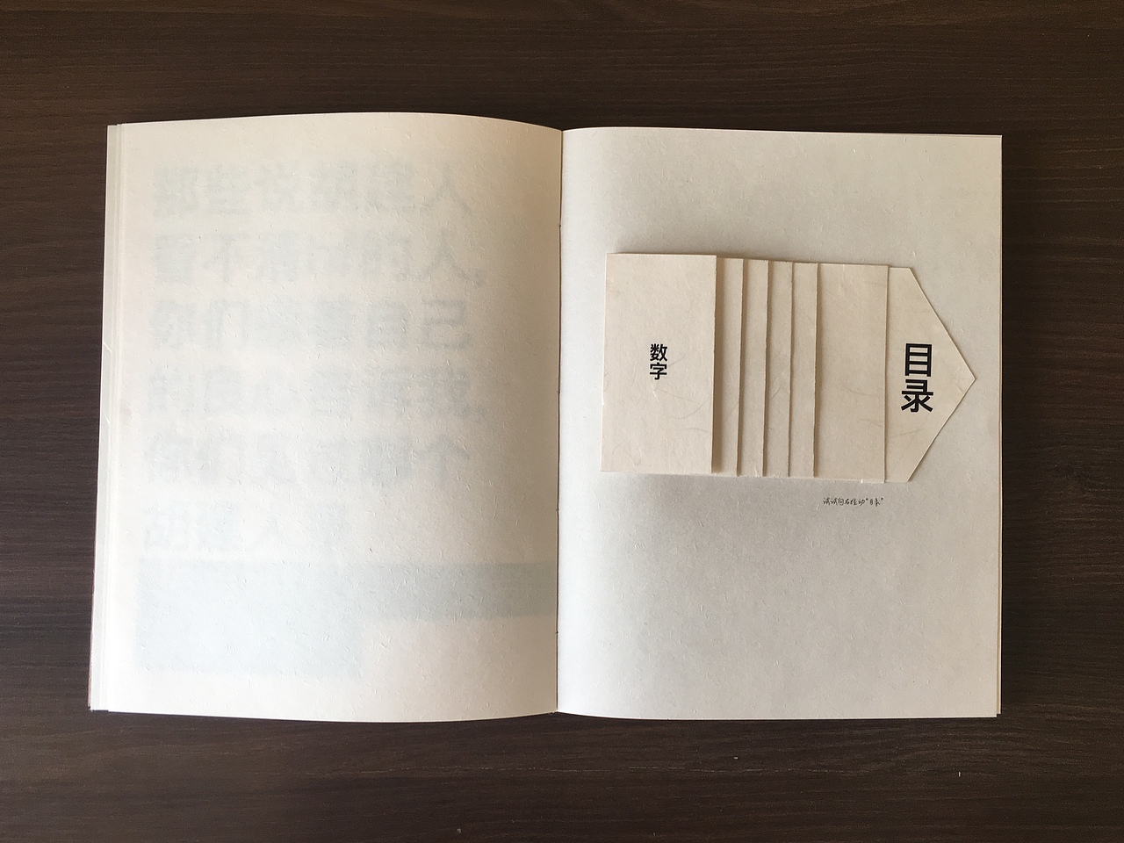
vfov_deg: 48.2
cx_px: 562
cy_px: 422
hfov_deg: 61.7
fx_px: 942
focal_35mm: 29
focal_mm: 4.15
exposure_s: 1/50
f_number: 2.2
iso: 32
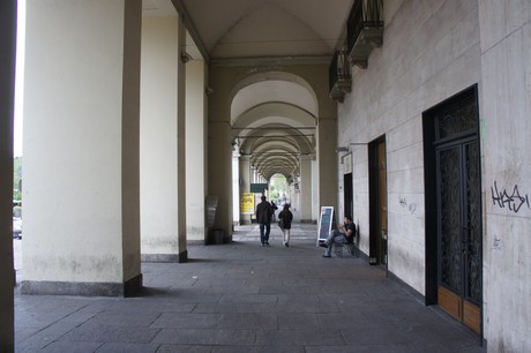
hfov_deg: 67.4
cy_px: 176
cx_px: 266
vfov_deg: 47.9
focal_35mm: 27
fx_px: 398
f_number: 4
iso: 400
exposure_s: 1/80
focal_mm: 18
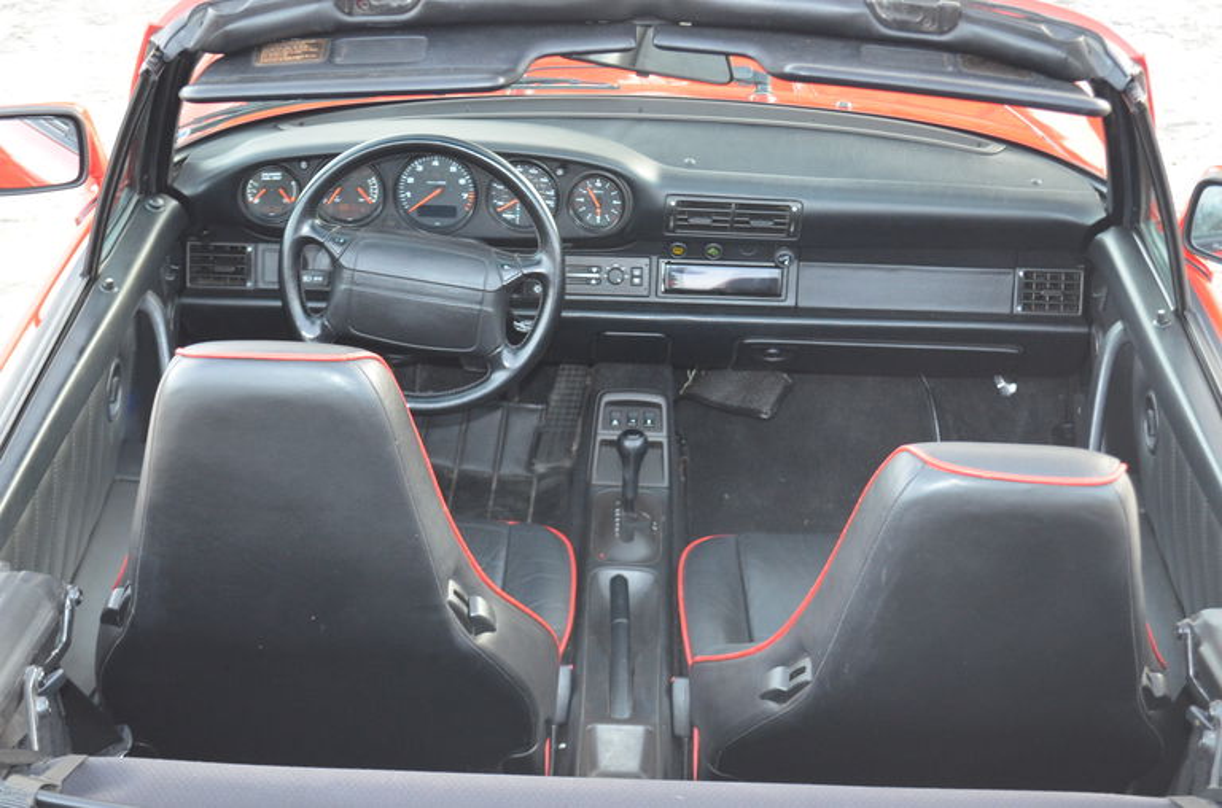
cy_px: 404
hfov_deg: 37.0
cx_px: 611
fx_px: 1828
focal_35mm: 54
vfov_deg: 24.9
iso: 1600
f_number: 5
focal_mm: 36
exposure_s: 1/60
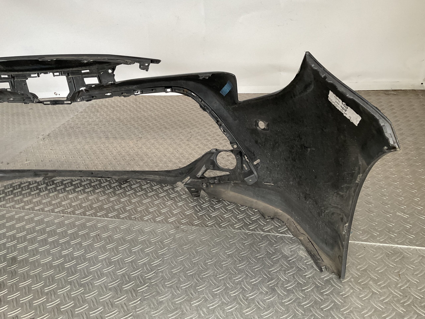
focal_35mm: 29
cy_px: 160
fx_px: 356
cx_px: 212
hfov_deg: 61.7
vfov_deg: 48.2
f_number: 1.8
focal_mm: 3
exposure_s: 1/50
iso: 100
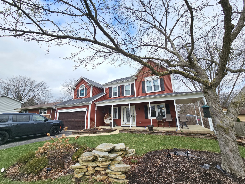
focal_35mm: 13
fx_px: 92
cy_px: 92
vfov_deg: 89.9
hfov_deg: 106.2
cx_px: 122
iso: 50
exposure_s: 1/1215
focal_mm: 2.2
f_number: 2.2
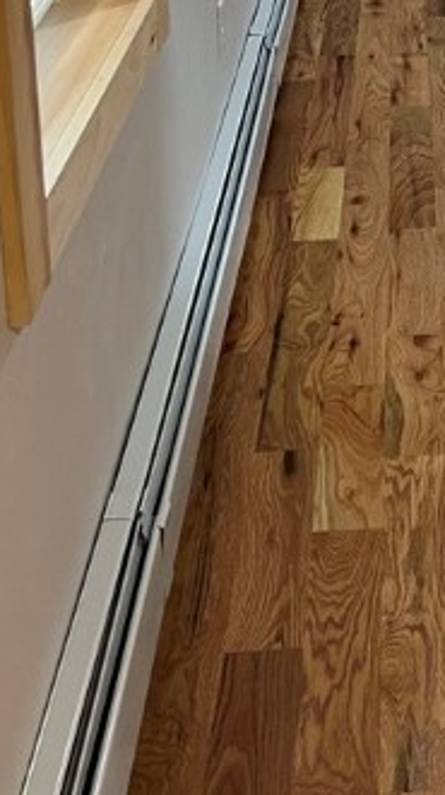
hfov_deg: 17.0
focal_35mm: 66
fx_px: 1388
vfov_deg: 29.5
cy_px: -24
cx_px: 609
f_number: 1.5
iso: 125
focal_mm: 5.7
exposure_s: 1/60
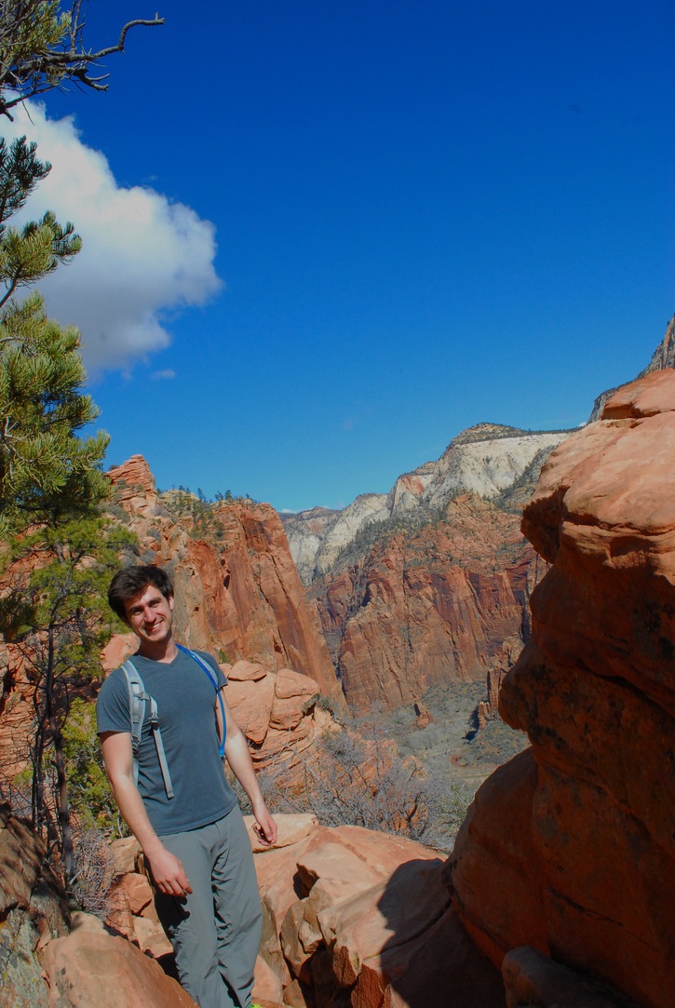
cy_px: 504
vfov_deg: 61.9
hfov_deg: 43.7
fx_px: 841
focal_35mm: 30
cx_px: 338
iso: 800
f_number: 20
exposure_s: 1/320
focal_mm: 20
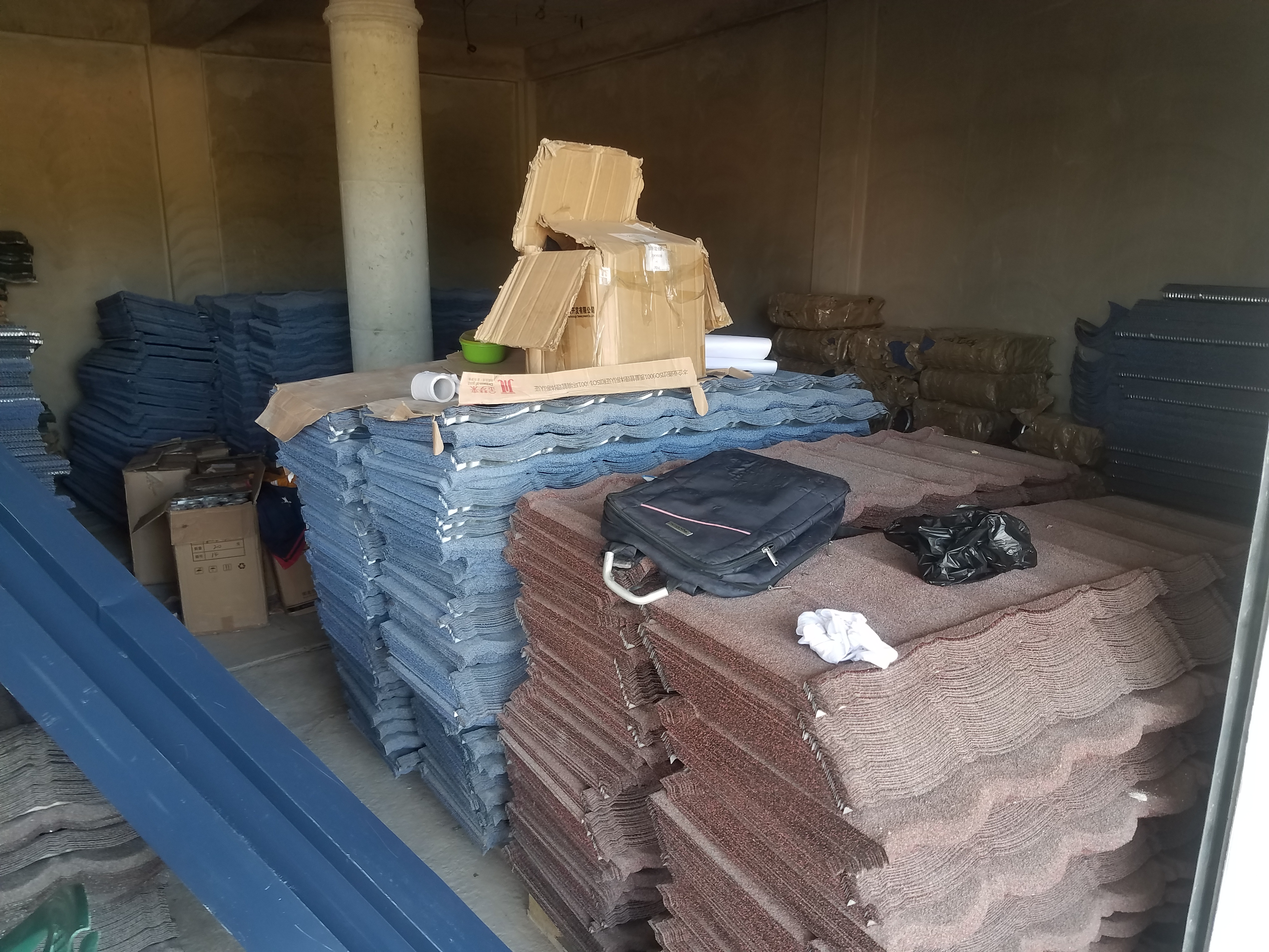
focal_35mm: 26
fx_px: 953
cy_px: 476
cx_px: 634
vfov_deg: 53.1
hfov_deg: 67.3
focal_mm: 4.2
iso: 64
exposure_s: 1/50
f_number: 1.7
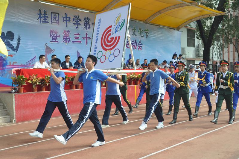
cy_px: 80
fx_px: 249
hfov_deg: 51.3
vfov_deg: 35.4
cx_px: 120
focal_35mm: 38
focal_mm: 25
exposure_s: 1/200
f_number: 7.1
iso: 200
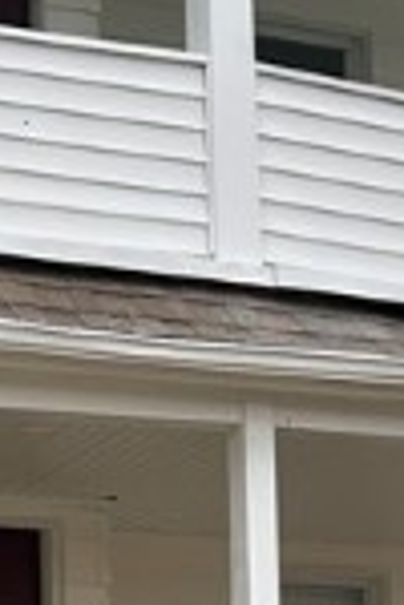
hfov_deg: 9.8
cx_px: -77
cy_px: 827
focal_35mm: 138
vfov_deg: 14.2
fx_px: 2323
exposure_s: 1/632
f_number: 1.5
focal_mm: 5.7
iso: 50
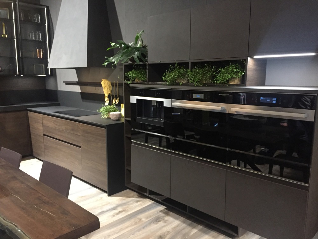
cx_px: 159
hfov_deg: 61.7
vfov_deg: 48.2
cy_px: 120
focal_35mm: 29
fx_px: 266
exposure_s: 1/17
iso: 250
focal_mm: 4.15
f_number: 2.2
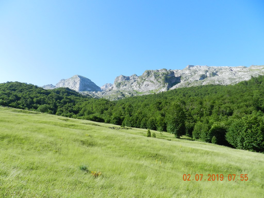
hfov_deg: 73.9
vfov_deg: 58.9
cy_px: 99
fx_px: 175
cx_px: 132
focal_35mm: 23
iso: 160
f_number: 3.4
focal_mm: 4
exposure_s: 1/800
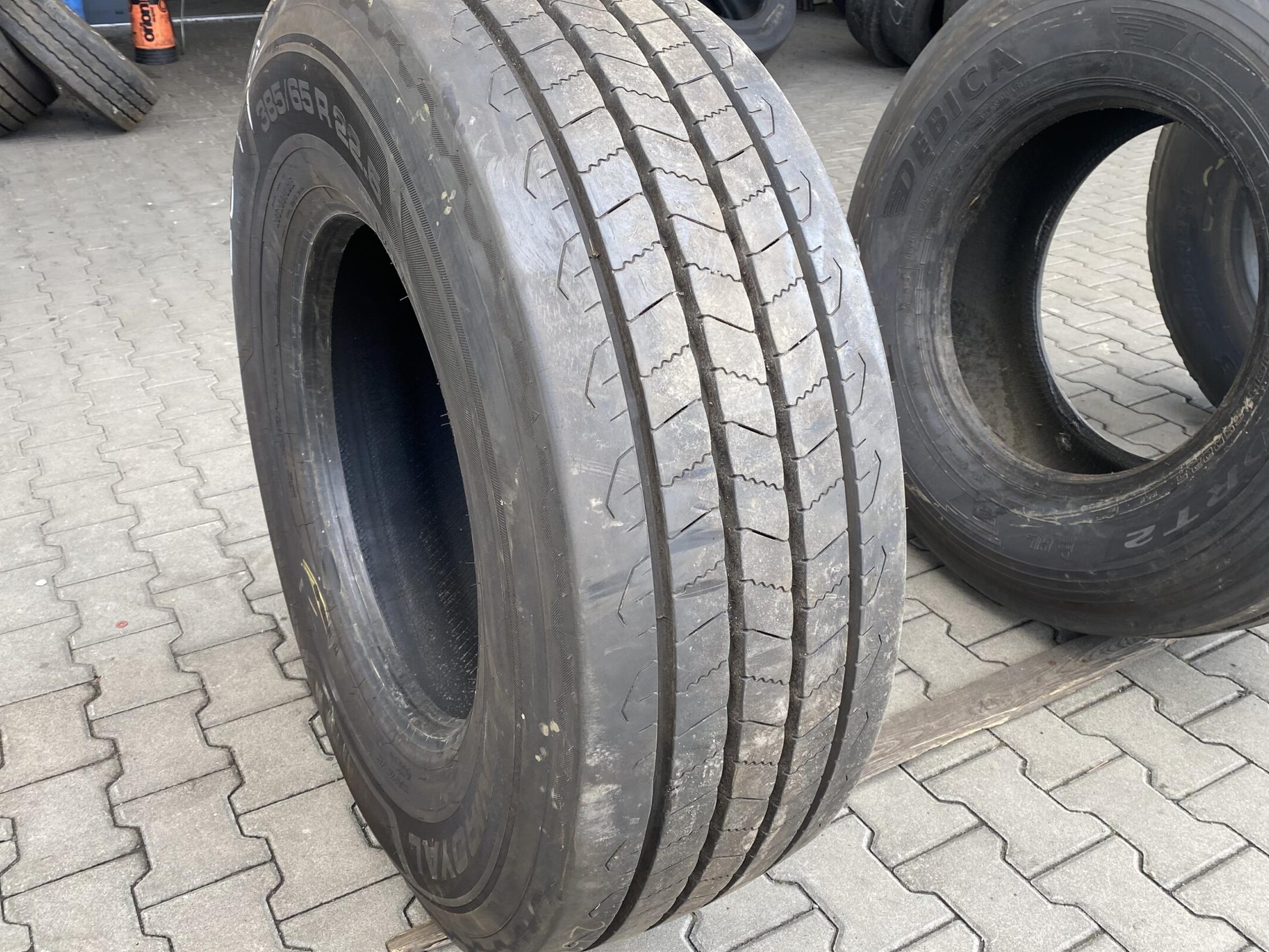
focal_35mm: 31
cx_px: 660
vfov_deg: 45.4
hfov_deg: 58.3
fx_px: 1136
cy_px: 477
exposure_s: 1/149
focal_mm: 4.25
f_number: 1.8
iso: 32
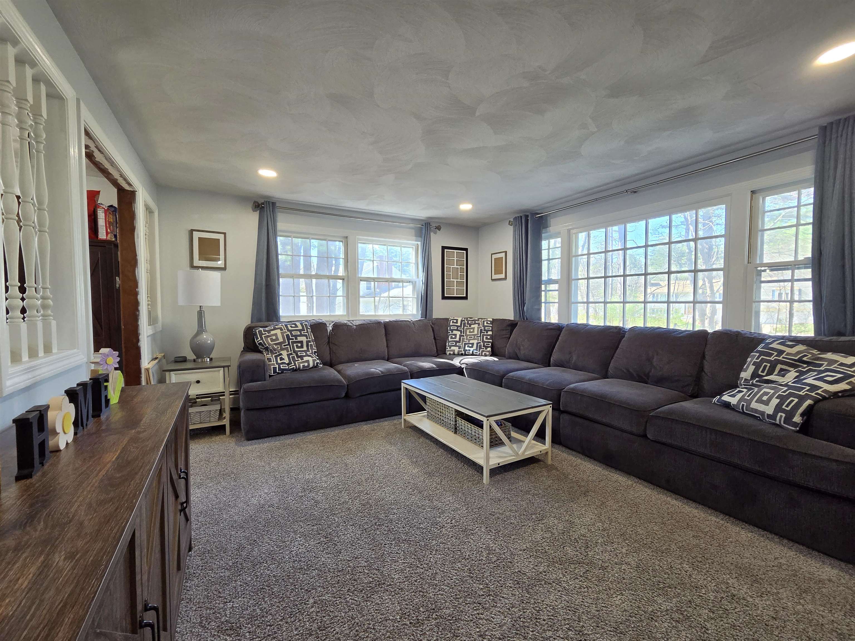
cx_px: 428
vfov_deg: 89.9
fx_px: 321
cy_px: 320
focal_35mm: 13
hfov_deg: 106.2
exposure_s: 1/120
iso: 250
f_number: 2.2
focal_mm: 2.2
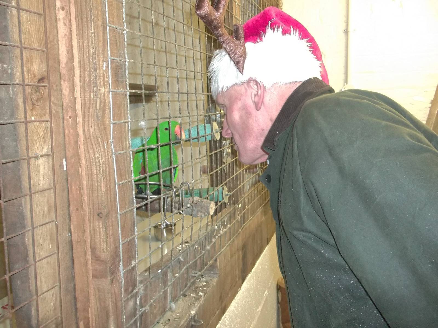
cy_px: 164
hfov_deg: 55.4
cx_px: 219
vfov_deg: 42.9
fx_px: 418
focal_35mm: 33
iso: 320
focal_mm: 5.9
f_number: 3.3
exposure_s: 1/30
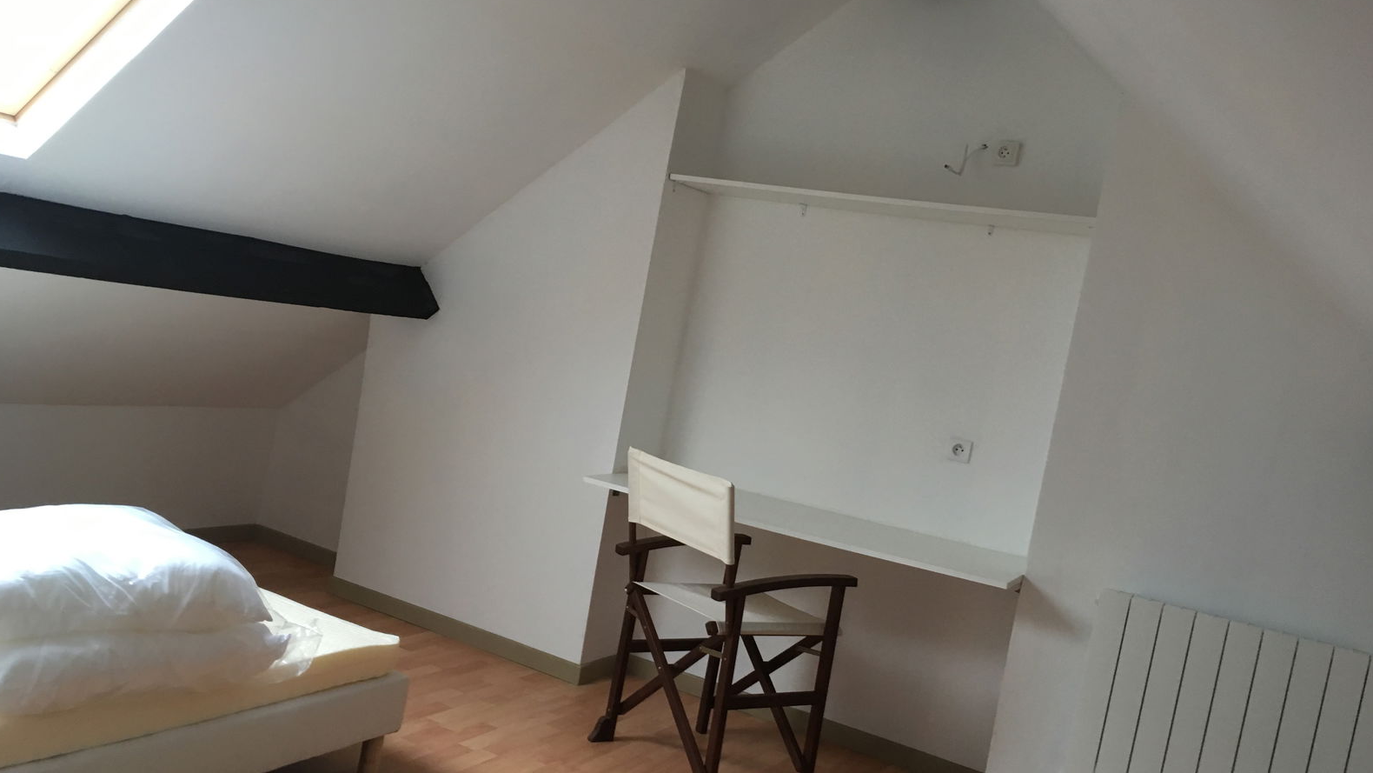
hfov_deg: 61.0
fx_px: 1165
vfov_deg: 36.6
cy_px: 432
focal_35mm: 32
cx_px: 686
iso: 125
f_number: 2.2
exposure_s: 1/33
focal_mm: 4.15
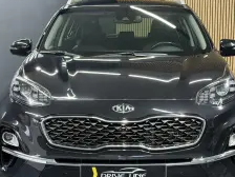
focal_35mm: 77
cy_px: 103
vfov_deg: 19.1
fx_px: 523
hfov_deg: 25.3
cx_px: 130
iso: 200
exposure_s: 1/50
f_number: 1.78
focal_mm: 6.76
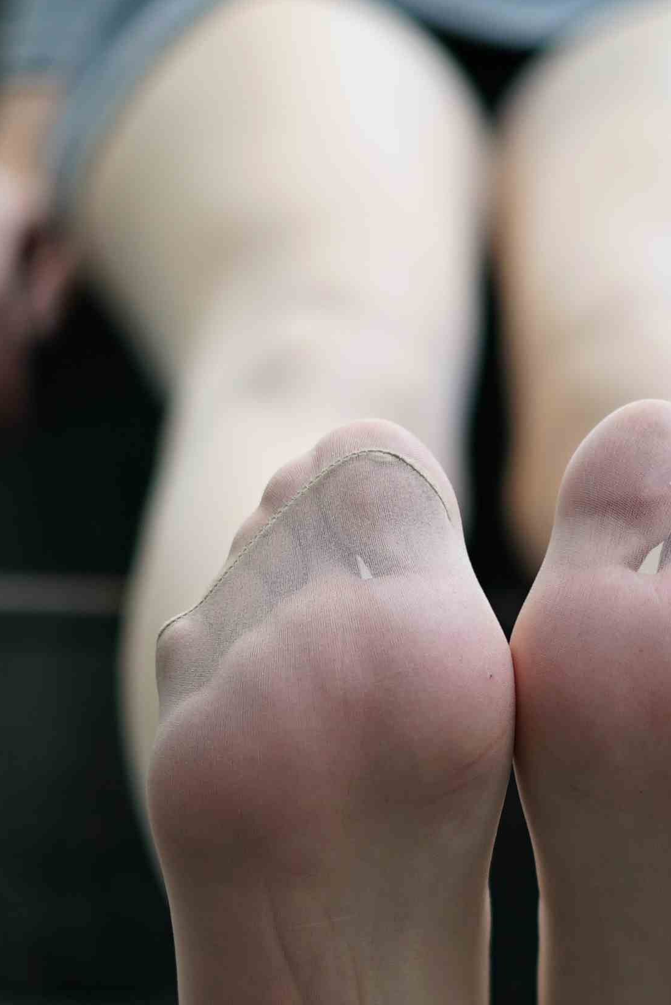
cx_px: 482
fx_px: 3600
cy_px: 785
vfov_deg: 15.8
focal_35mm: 129
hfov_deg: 10.6
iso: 200
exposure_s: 1/25
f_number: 1.8
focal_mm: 50
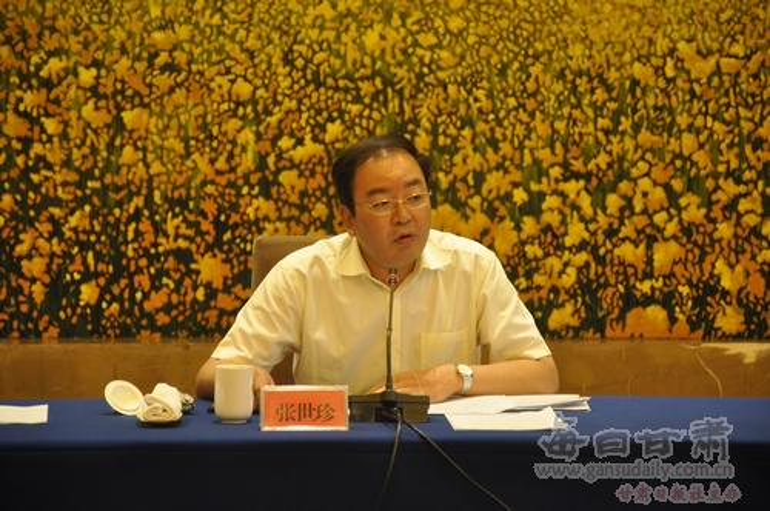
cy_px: 256
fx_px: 3364
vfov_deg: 8.7
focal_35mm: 158
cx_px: 385
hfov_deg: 13.1
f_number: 5.6
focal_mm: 105
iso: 1000
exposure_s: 1/30
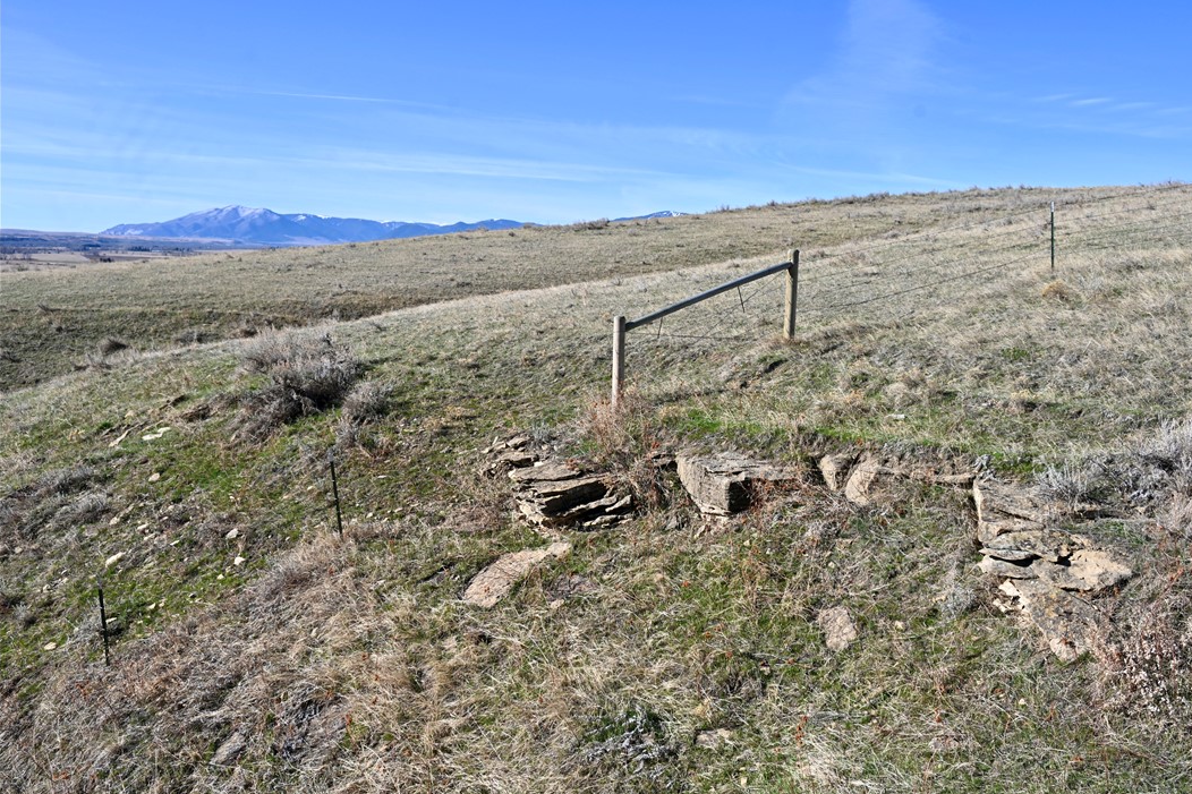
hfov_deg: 57.9
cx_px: 614
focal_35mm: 33
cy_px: 392
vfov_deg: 40.5
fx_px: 1076
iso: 100
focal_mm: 31.5
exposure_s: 1/400
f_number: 7.1
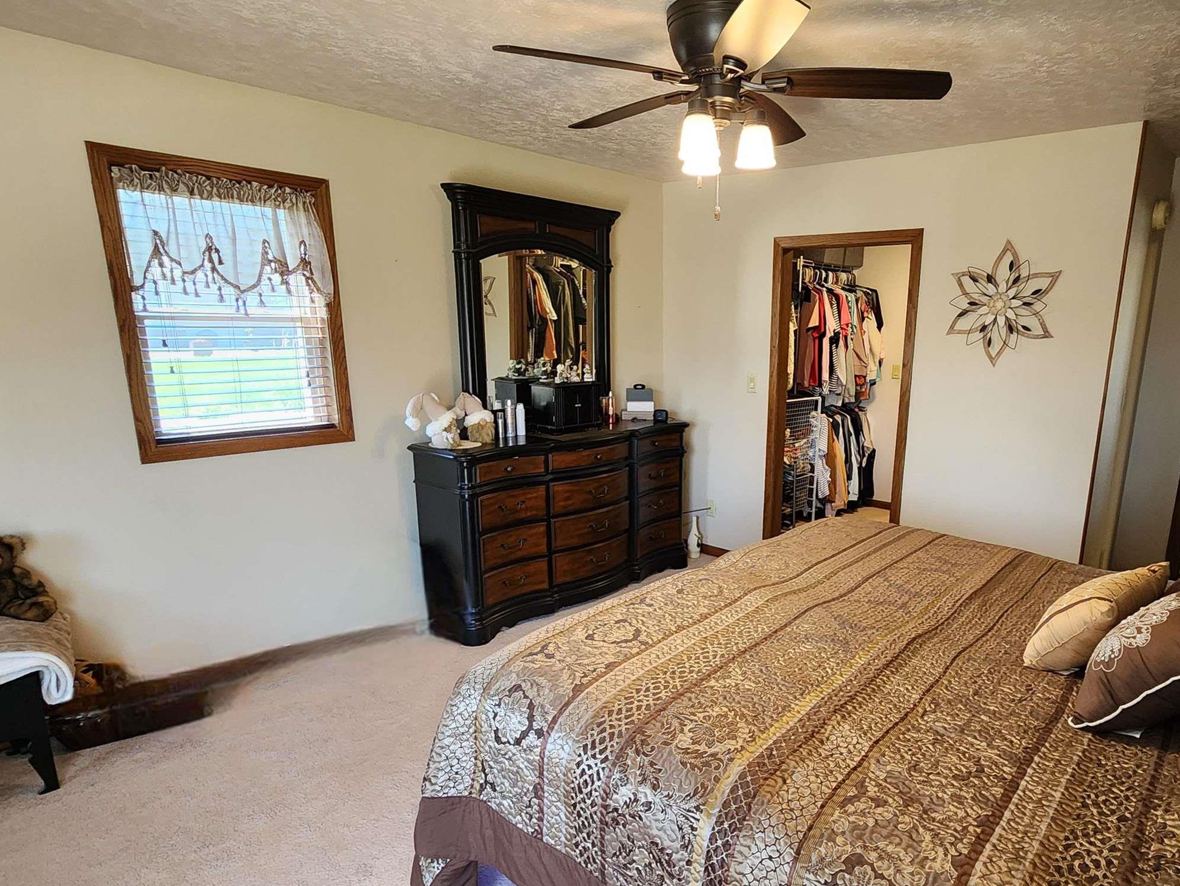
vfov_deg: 65.4
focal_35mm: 20
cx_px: 700
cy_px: 528
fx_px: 682
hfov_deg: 80.9
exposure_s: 1/60.2
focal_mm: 2.2
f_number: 2.2
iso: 320
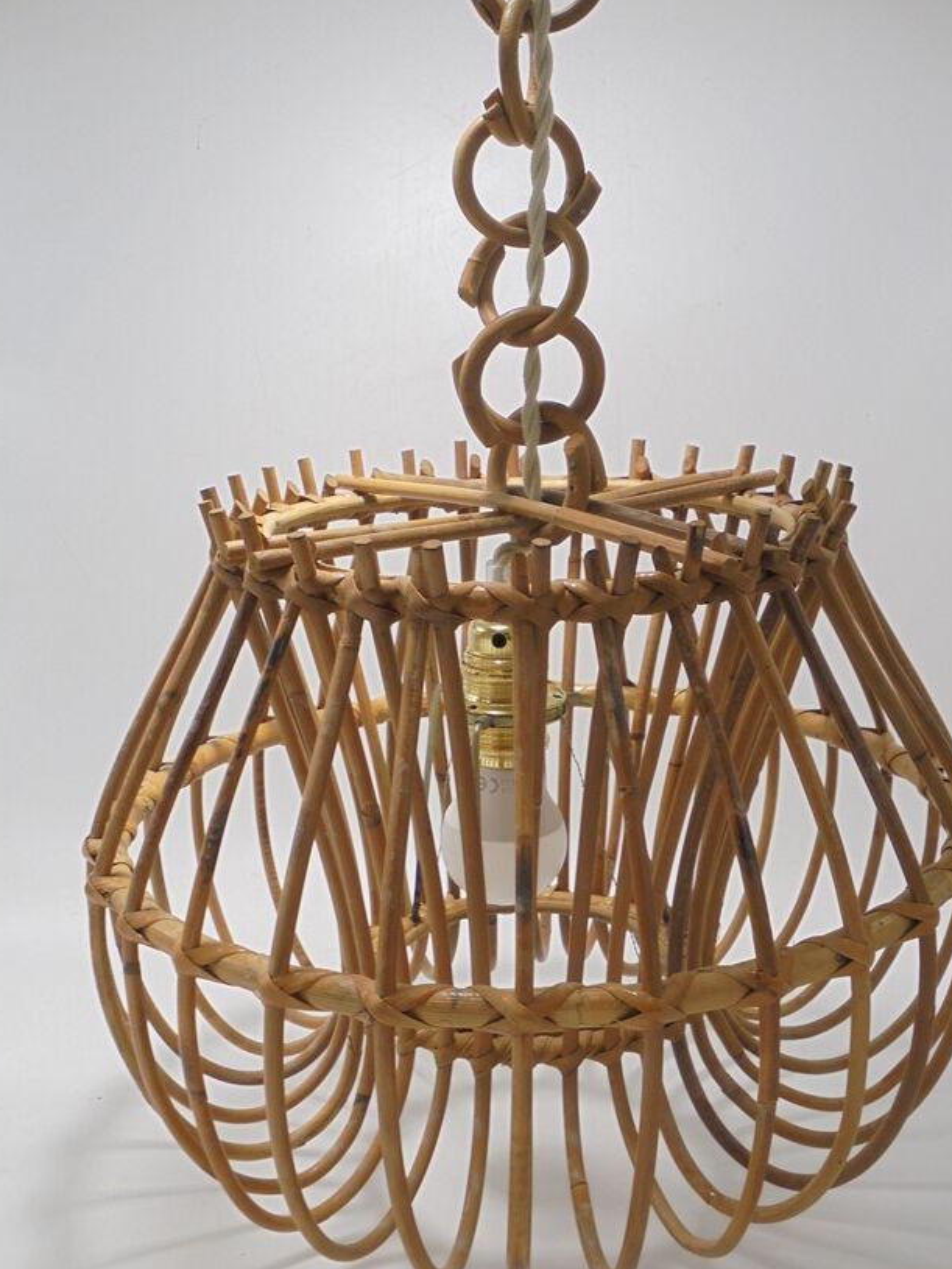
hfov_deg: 34.4
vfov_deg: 44.8
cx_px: 504
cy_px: 627
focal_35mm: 42
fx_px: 1539
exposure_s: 1/30
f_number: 4.2
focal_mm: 6.9
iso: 100
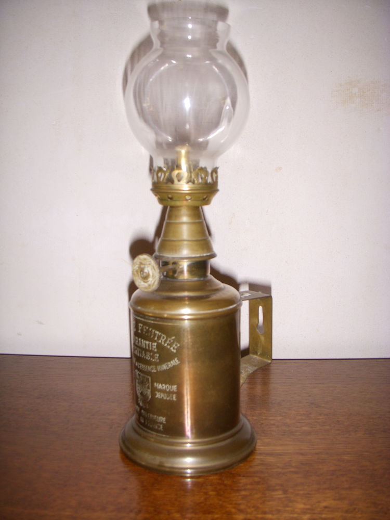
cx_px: 195
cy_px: 260
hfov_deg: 37.7
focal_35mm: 38
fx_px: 571
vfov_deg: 49.0
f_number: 3.3
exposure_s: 1/30
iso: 100
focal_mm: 6.3
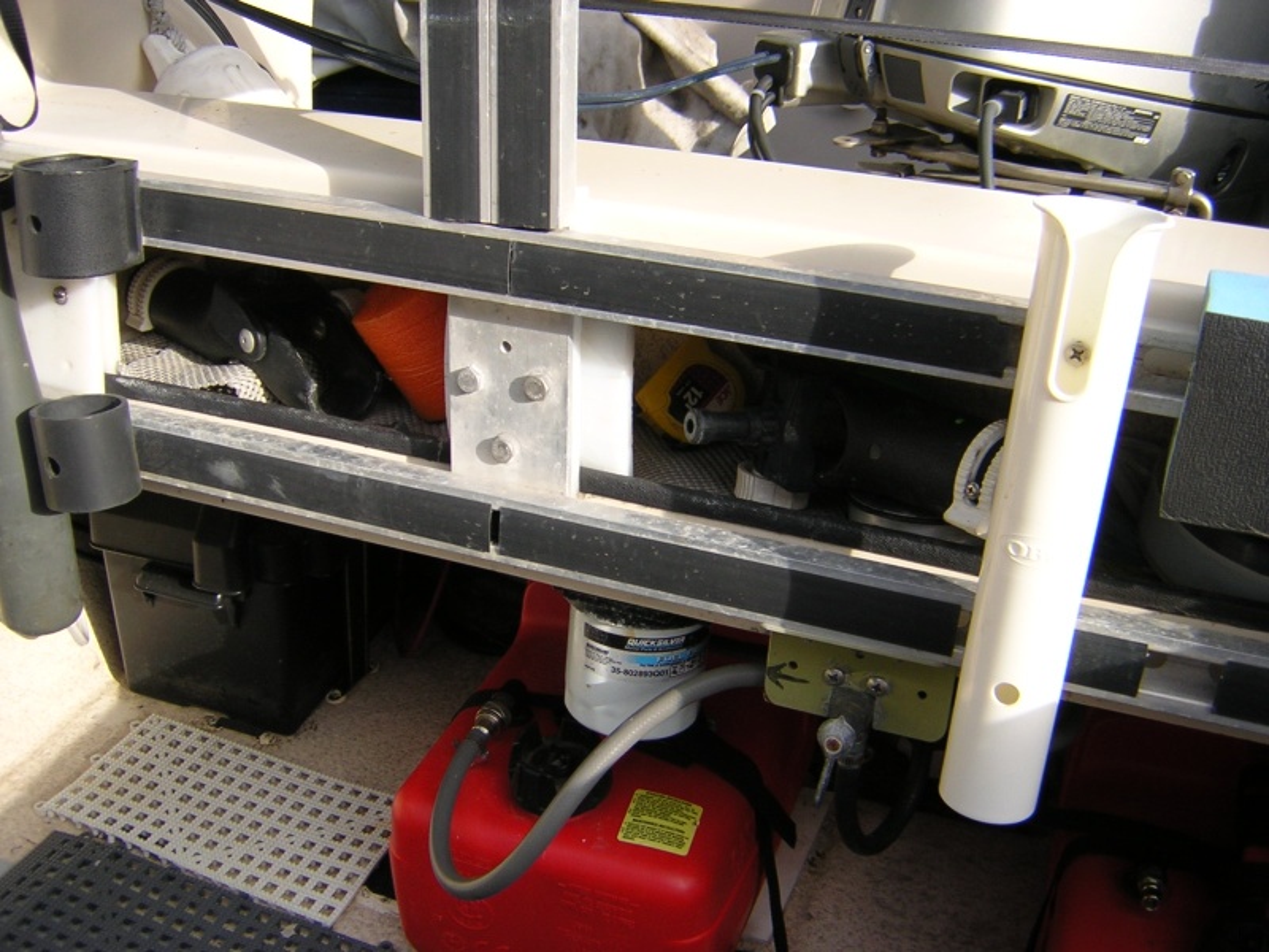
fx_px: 1320
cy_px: 476
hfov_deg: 51.4
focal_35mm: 36
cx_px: 634
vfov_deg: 39.7
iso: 100
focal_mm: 4.7
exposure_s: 1/316
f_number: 2.6
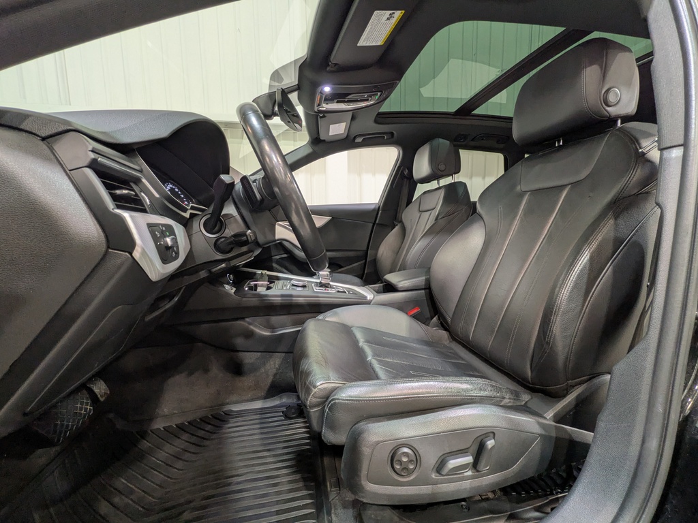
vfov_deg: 85.7
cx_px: 349
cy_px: 262
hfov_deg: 102.1
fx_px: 282
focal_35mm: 14
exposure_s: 1/33.3
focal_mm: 1.83
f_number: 2.2
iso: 89
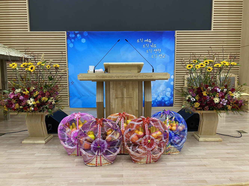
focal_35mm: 26
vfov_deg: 53.1
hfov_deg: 67.3
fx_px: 187
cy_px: 93
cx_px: 124
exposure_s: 1/60
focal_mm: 4.25
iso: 125
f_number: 1.8
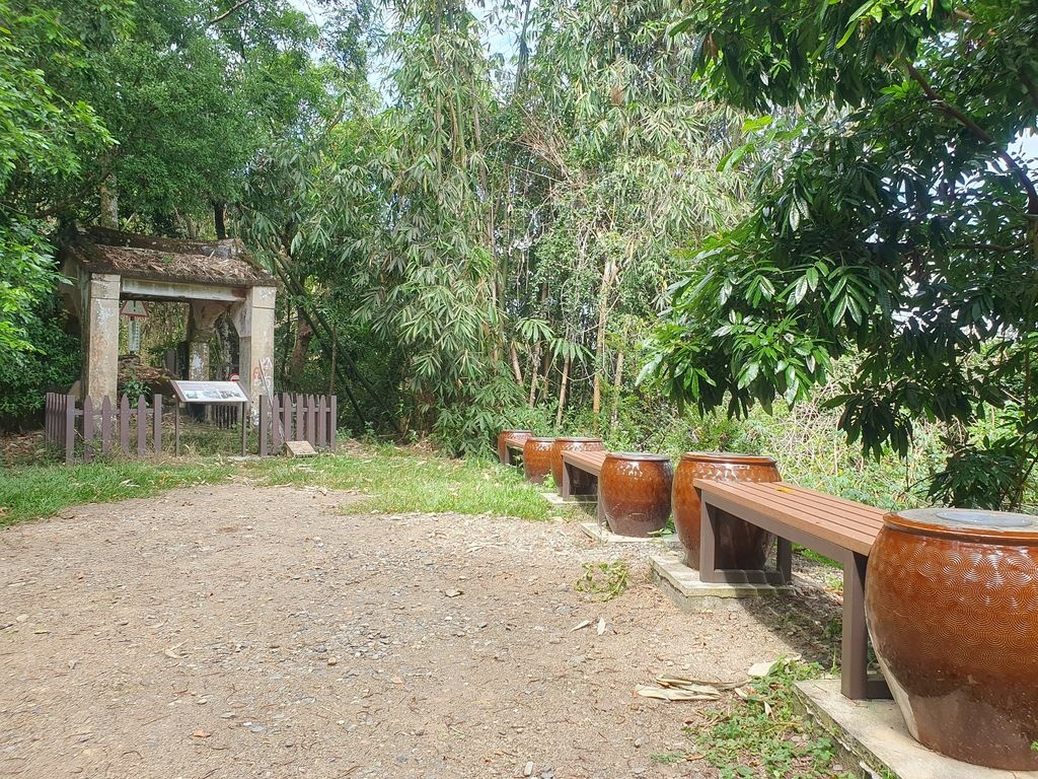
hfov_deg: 67.3
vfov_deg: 53.1
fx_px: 780
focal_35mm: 26
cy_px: 390
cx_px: 519
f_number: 2.4
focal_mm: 4.32
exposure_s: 1/224
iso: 50
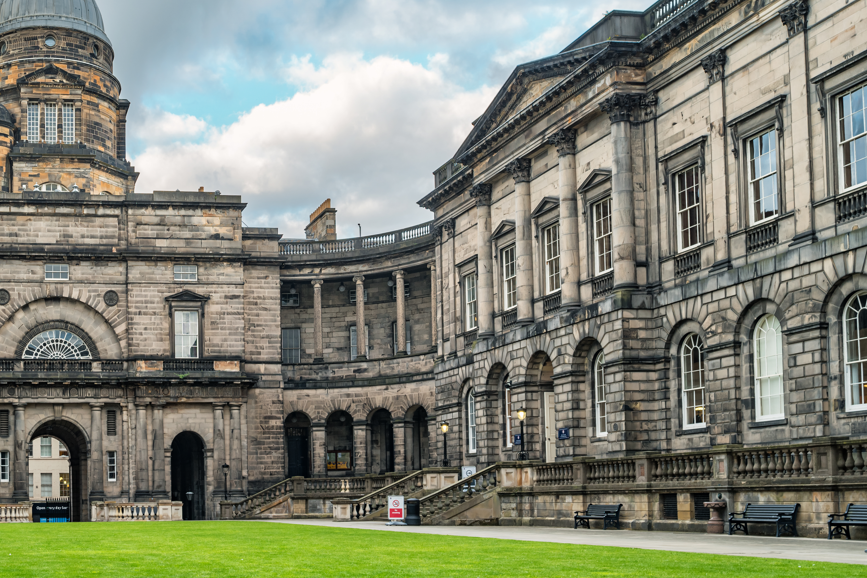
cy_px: 221
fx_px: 1011
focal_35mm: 42
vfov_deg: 31.8
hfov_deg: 46.2
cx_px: 363
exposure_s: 1/15
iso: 100
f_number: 7.1
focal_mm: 22
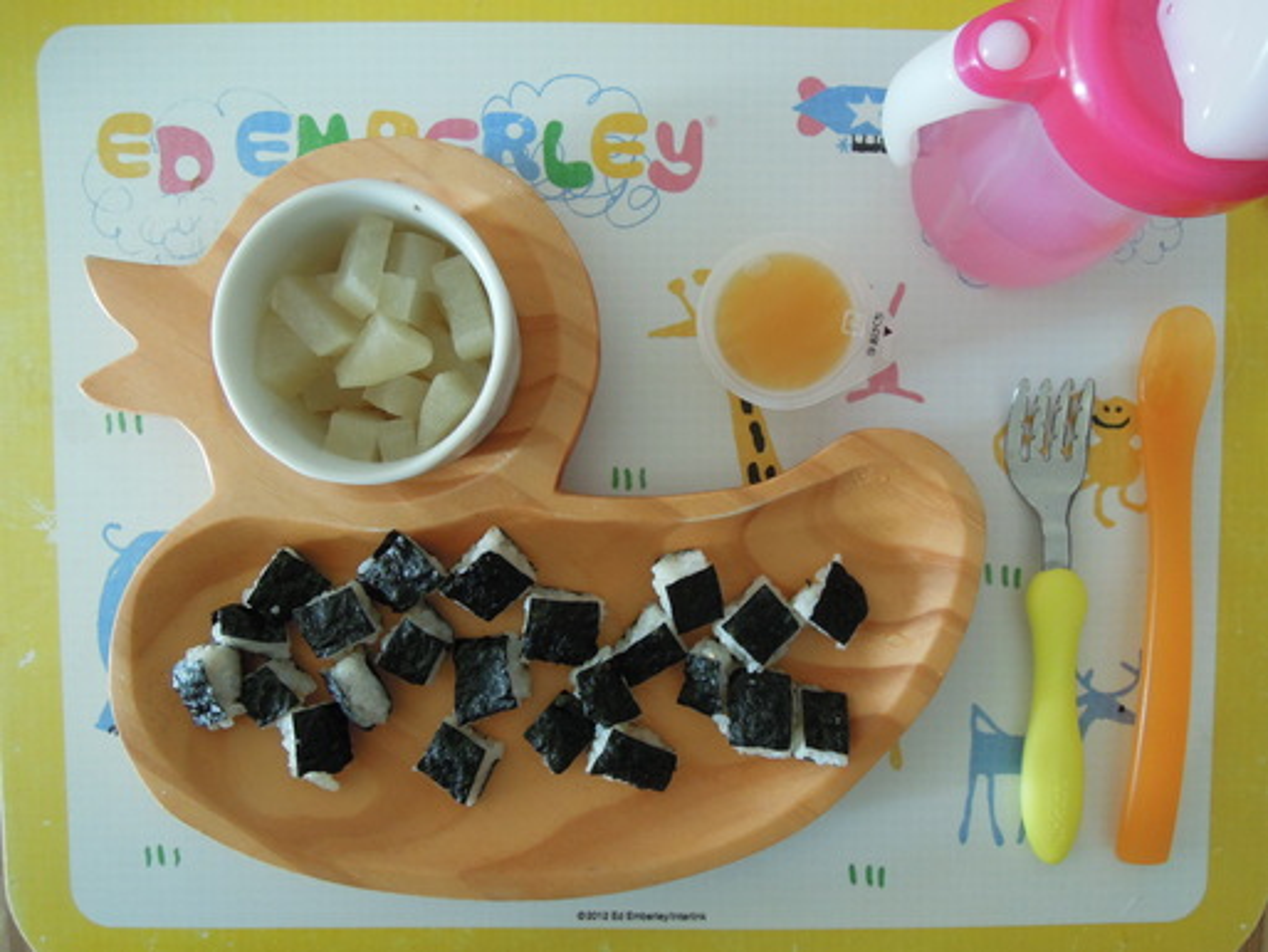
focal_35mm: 24
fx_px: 879
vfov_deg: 56.8
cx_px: 634
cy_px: 476
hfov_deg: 71.6
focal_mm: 4.3
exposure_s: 1/20
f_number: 2.8
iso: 400
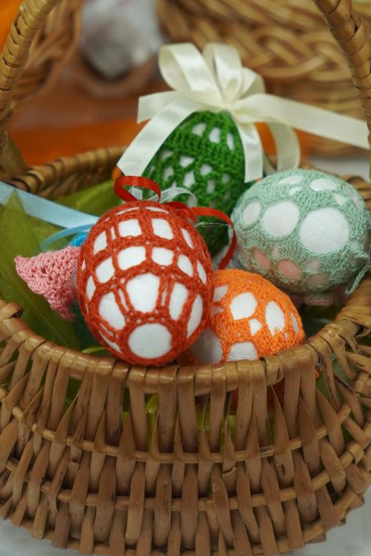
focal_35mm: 77
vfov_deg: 26.4
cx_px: 187
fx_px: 1187
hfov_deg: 17.8
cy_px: 242
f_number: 4
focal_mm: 35.7
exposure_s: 1/200
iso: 1000
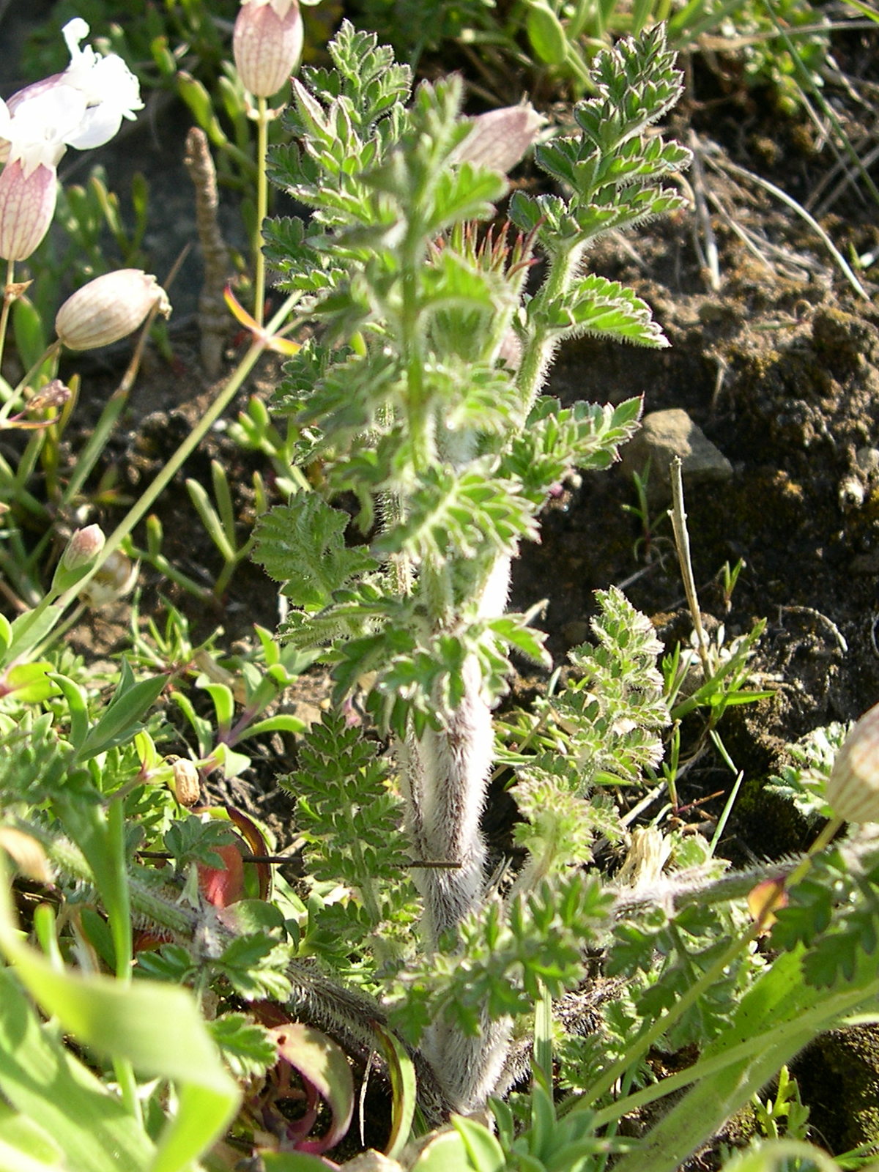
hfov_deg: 37.7
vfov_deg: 49.0
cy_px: 586
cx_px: 440
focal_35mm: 38
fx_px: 1287
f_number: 2.8
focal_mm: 8
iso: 100
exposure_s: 1/556
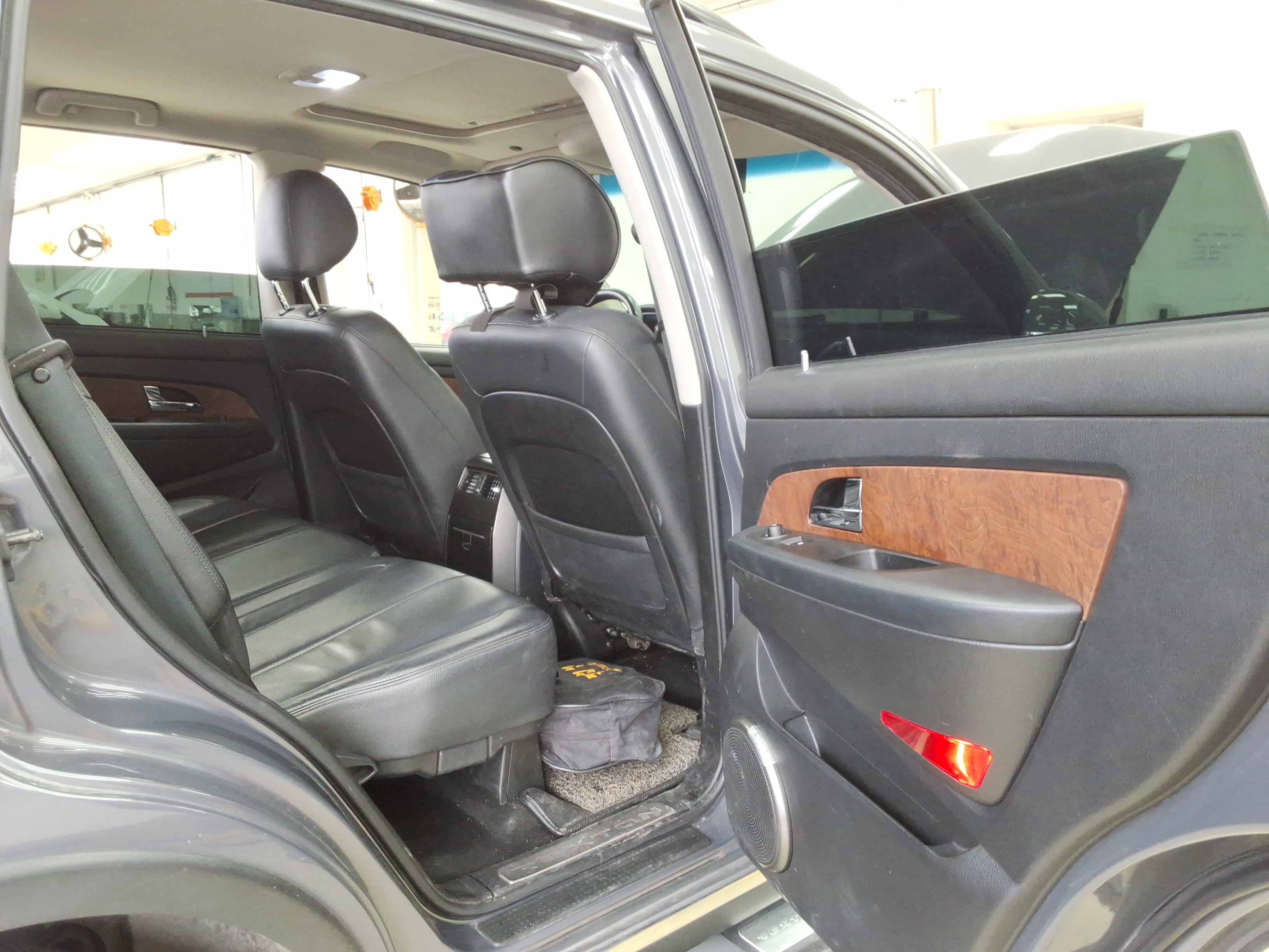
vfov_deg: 49.7
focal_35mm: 28
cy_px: 476
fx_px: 1026
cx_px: 634
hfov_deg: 63.4
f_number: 1.9
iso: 109
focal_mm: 2.91
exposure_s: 1/40
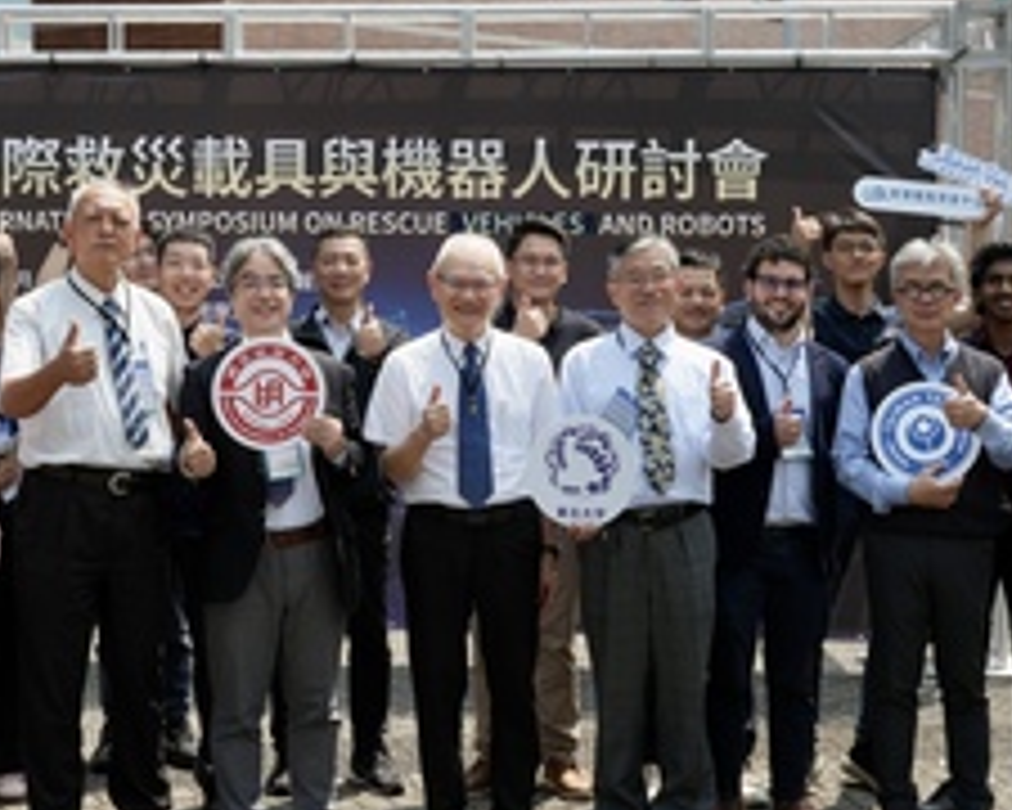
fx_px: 2306
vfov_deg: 19.9
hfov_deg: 24.7
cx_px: 396
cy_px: 331
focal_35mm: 77
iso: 200
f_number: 11
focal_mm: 37
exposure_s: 1/160
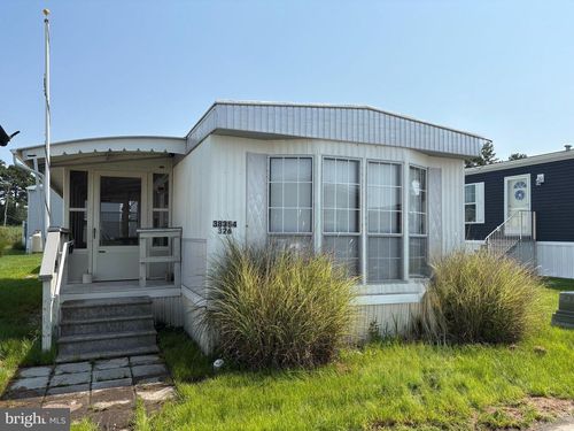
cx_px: 287
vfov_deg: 53.1
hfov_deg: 67.3
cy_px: 216
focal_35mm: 26
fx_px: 431
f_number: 1.6
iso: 50
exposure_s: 1/3623
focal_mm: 5.96
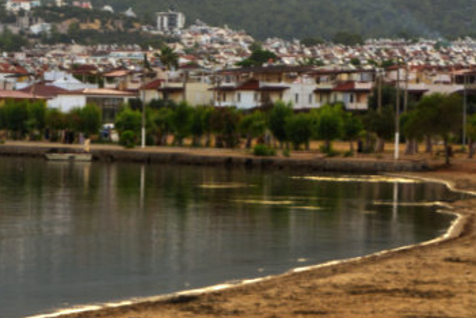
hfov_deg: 10.0
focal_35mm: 205
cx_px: 49
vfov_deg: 6.7
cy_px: 96
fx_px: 2709
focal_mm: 75
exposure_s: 1/250
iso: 250
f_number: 5.6
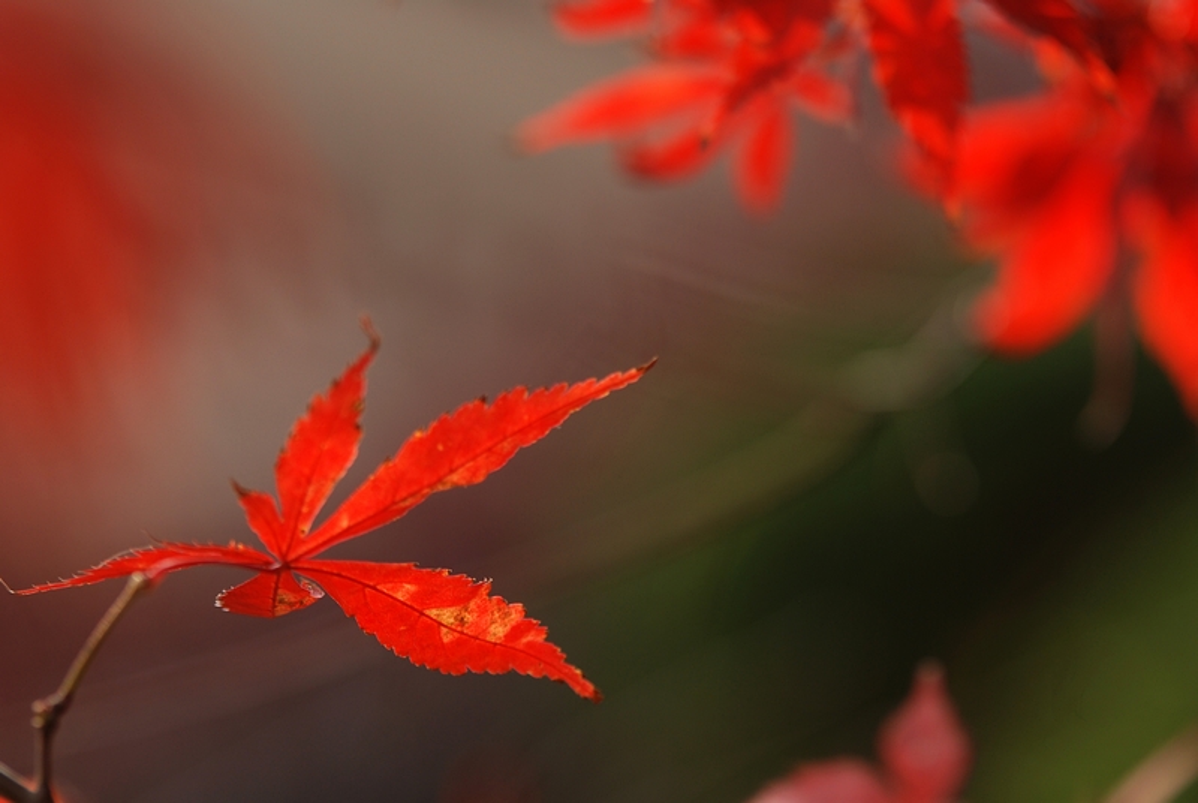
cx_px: 599
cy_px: 402
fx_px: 6099
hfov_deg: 11.2
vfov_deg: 7.5
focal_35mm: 183
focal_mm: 122
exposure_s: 1/200
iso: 125
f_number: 3.5
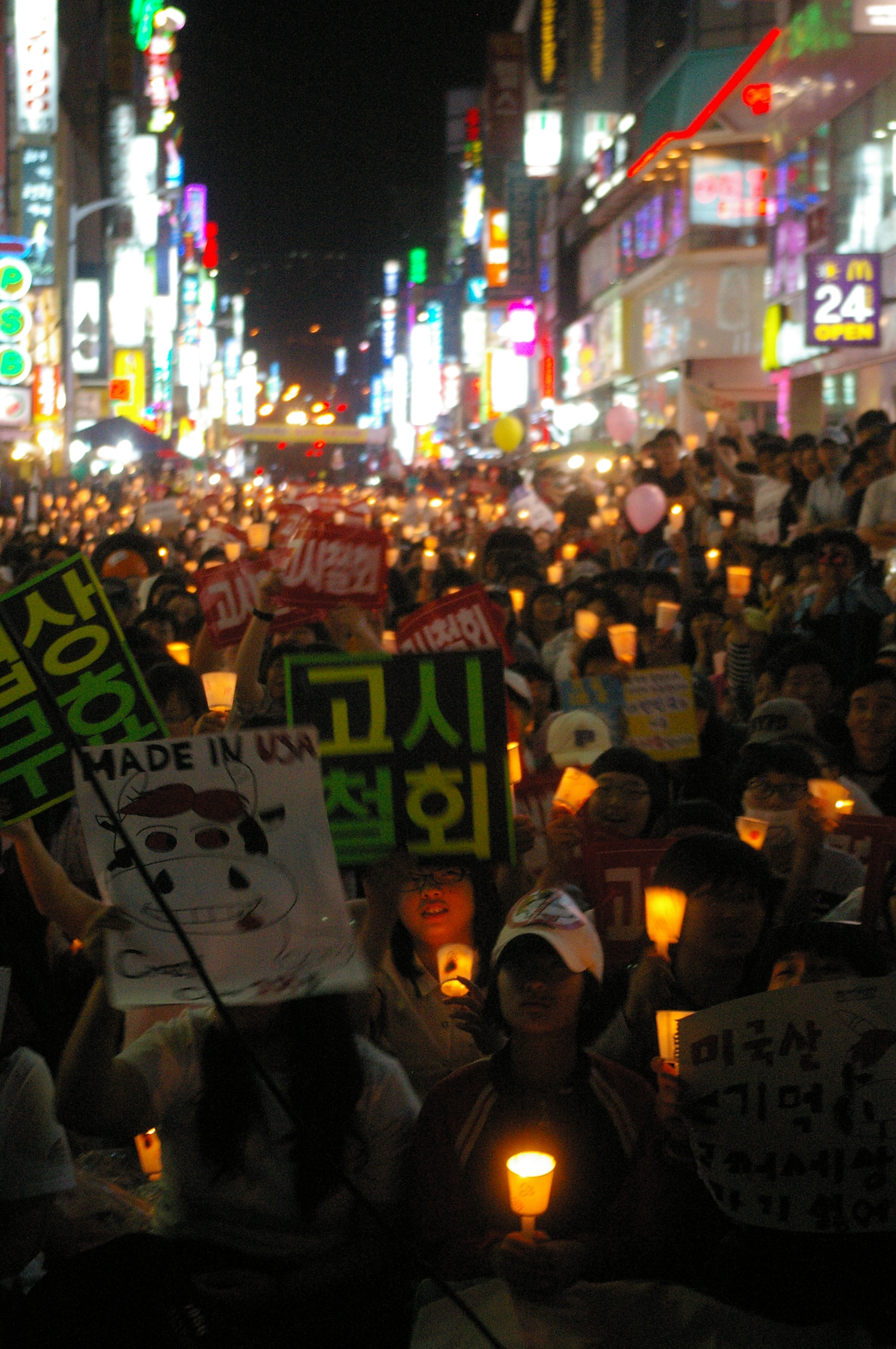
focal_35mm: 82
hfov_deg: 16.6
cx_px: 448
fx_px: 3067
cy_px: 674
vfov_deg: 24.8
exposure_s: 1/30
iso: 1600
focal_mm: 55
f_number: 5.6
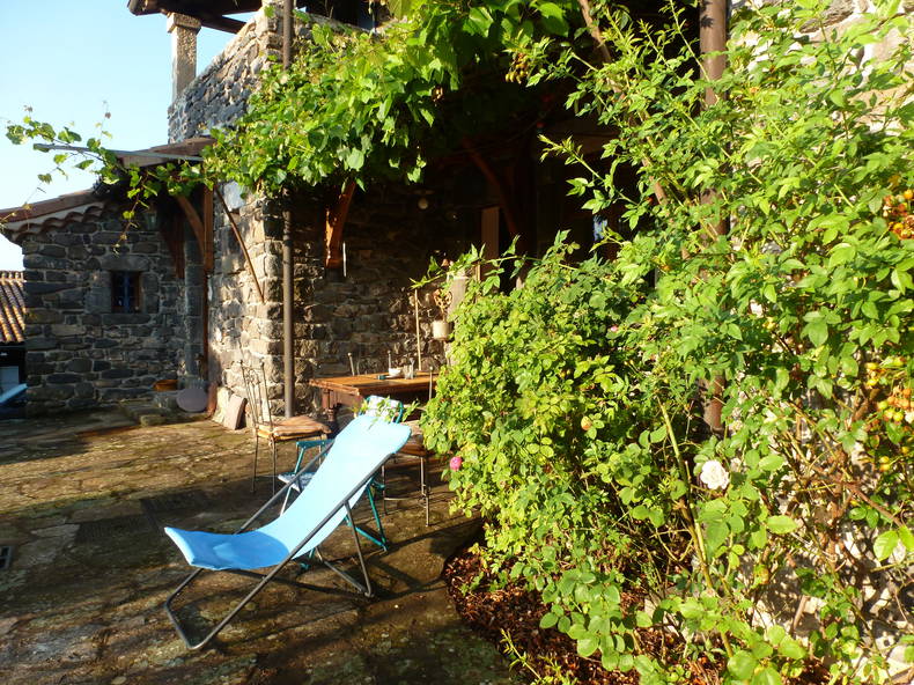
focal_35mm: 24
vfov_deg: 56.8
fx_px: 634
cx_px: 457
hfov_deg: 71.6
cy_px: 342
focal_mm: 4.3
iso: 100
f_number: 4
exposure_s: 1/125
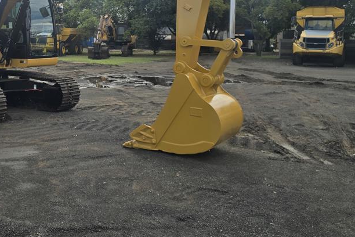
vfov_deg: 32.5
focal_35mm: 40
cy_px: 46
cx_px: 78
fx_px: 394
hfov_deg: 46.3
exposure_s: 1/1252
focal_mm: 6.3
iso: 12
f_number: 1.7
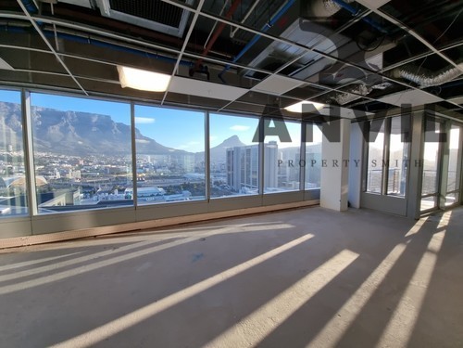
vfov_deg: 89.9
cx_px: 232
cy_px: 174
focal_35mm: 13
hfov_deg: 106.2
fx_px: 174
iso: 50
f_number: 2.2
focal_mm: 2.2
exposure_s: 1/121
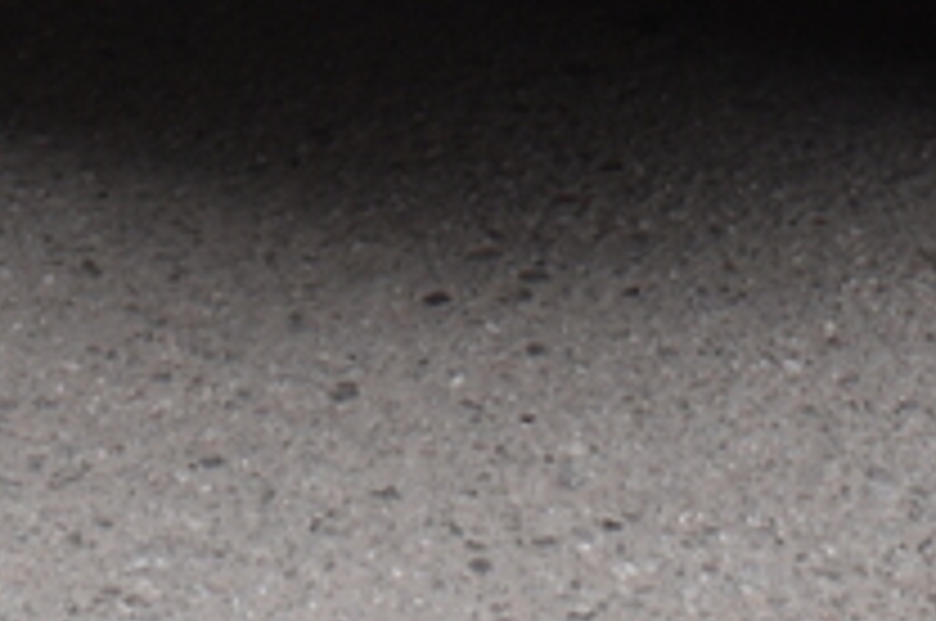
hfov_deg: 8.8
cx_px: 832
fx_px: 6075
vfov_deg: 5.3
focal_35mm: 234
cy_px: -1598
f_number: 6.7
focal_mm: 20
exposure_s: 1/250
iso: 200
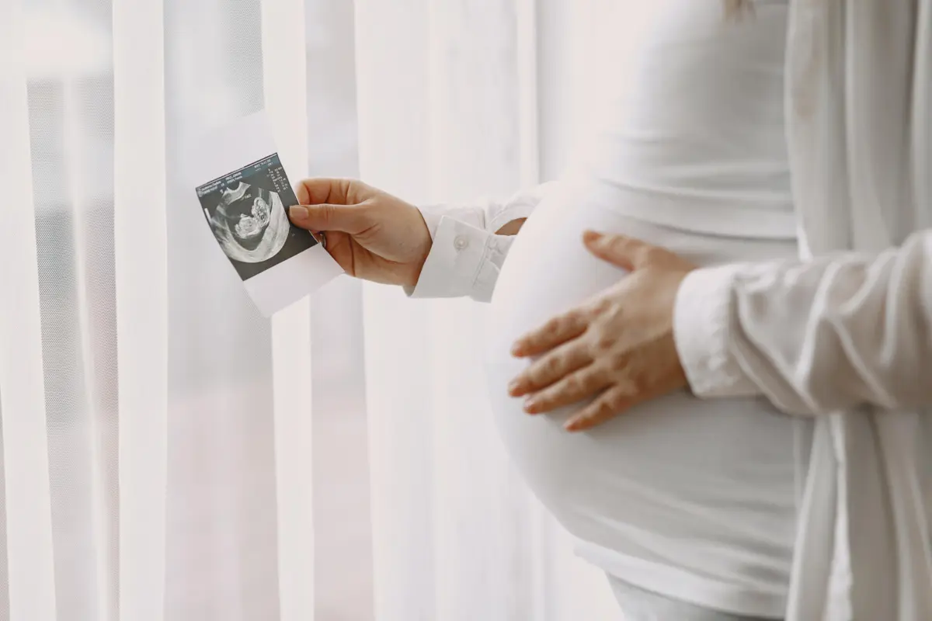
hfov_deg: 23.9
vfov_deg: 16.1
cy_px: 310
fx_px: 2200
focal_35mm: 85
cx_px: 466
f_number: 2.8
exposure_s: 1/320
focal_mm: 85
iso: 320
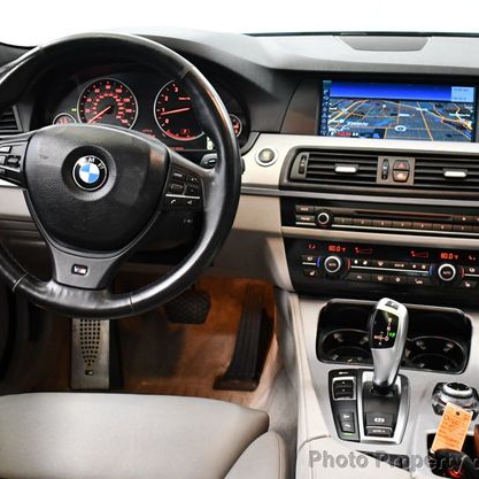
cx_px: 295
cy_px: 237
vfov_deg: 36.1
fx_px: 736
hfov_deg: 35.9
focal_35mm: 47
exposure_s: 1/80
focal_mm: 18
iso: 3200
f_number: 3.5
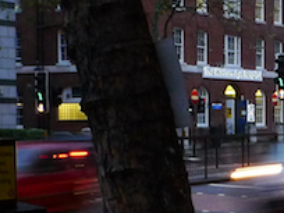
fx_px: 870
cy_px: 77
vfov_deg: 13.9
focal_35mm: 106
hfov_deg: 17.7
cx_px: 333
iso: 400
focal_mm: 6.3
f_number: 8
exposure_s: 1/4
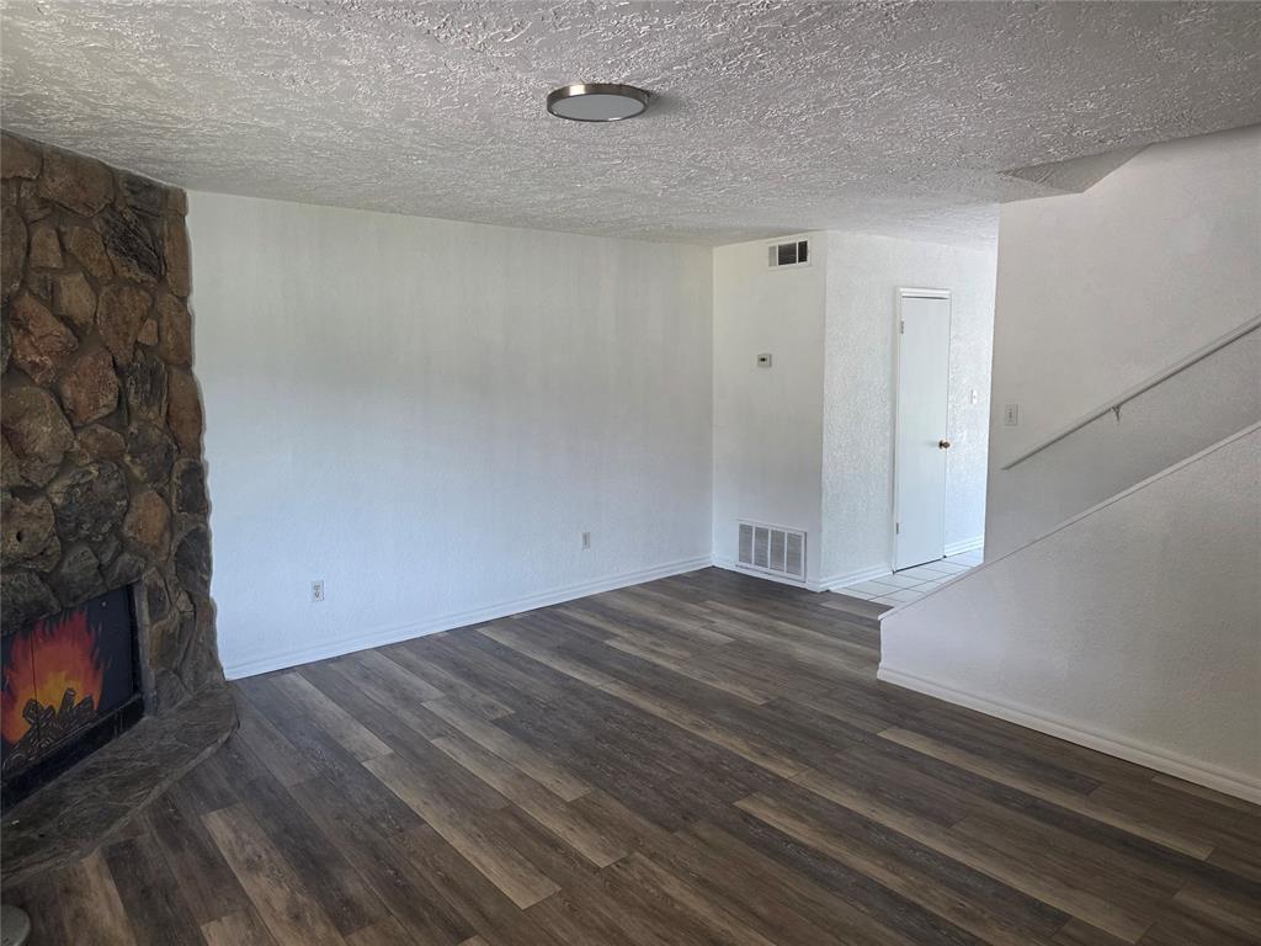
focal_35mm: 23
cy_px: 473
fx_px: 838
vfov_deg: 58.9
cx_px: 630
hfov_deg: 73.9
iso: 200
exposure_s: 1/120
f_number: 1.7
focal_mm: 6.3
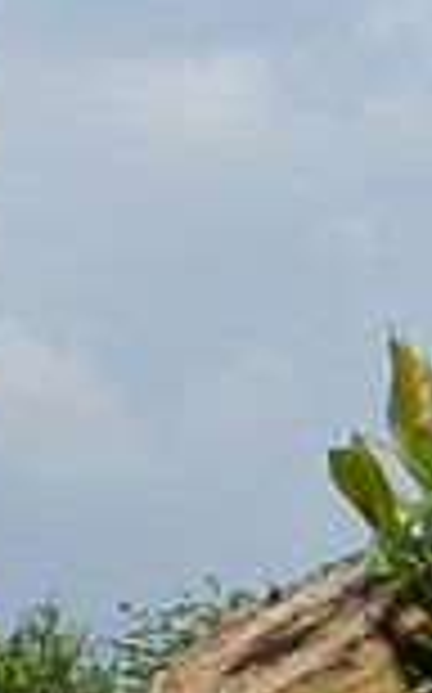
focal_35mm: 191
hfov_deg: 5.5
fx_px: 3605
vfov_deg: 10.9
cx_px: 2045
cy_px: 706
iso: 50
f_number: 2.4
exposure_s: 1/2352
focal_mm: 4.3
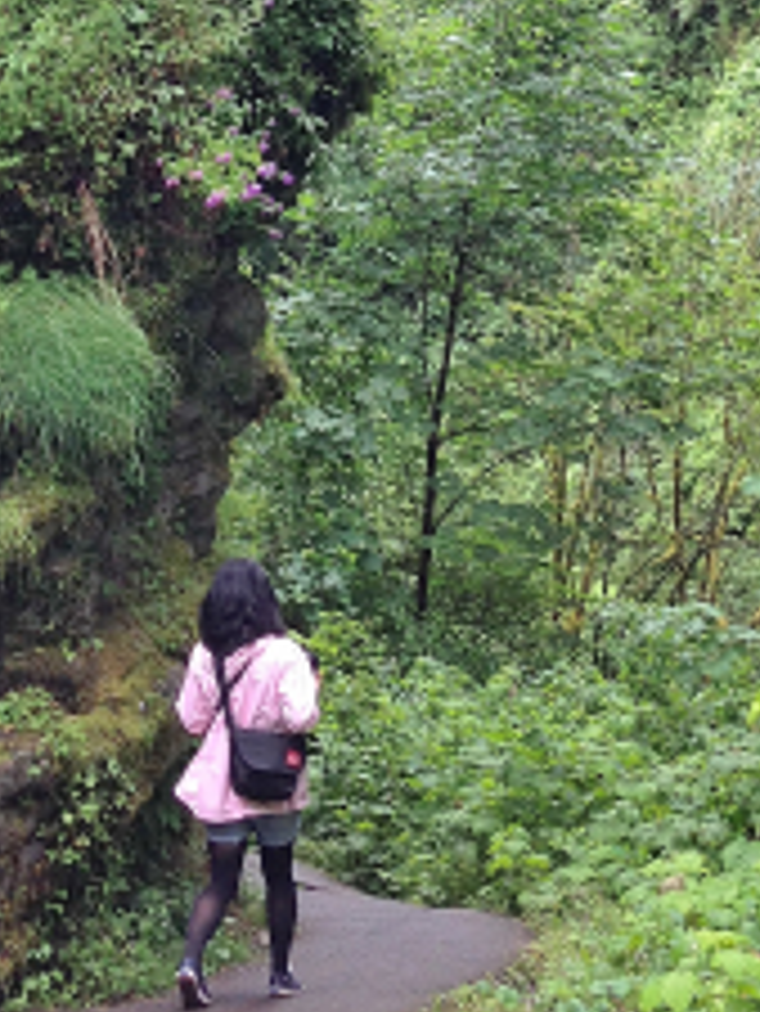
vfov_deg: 21.4
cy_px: -13
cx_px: 387
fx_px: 2574
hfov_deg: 16.8
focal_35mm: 88
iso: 50
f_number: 2.4
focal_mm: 4.12
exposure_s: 1/125
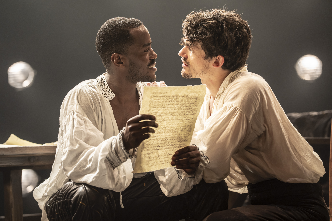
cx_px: 166
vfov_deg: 8.2
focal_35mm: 167
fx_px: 1540
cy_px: 110
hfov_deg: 12.3
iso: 250
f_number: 4
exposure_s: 1/400
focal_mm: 167
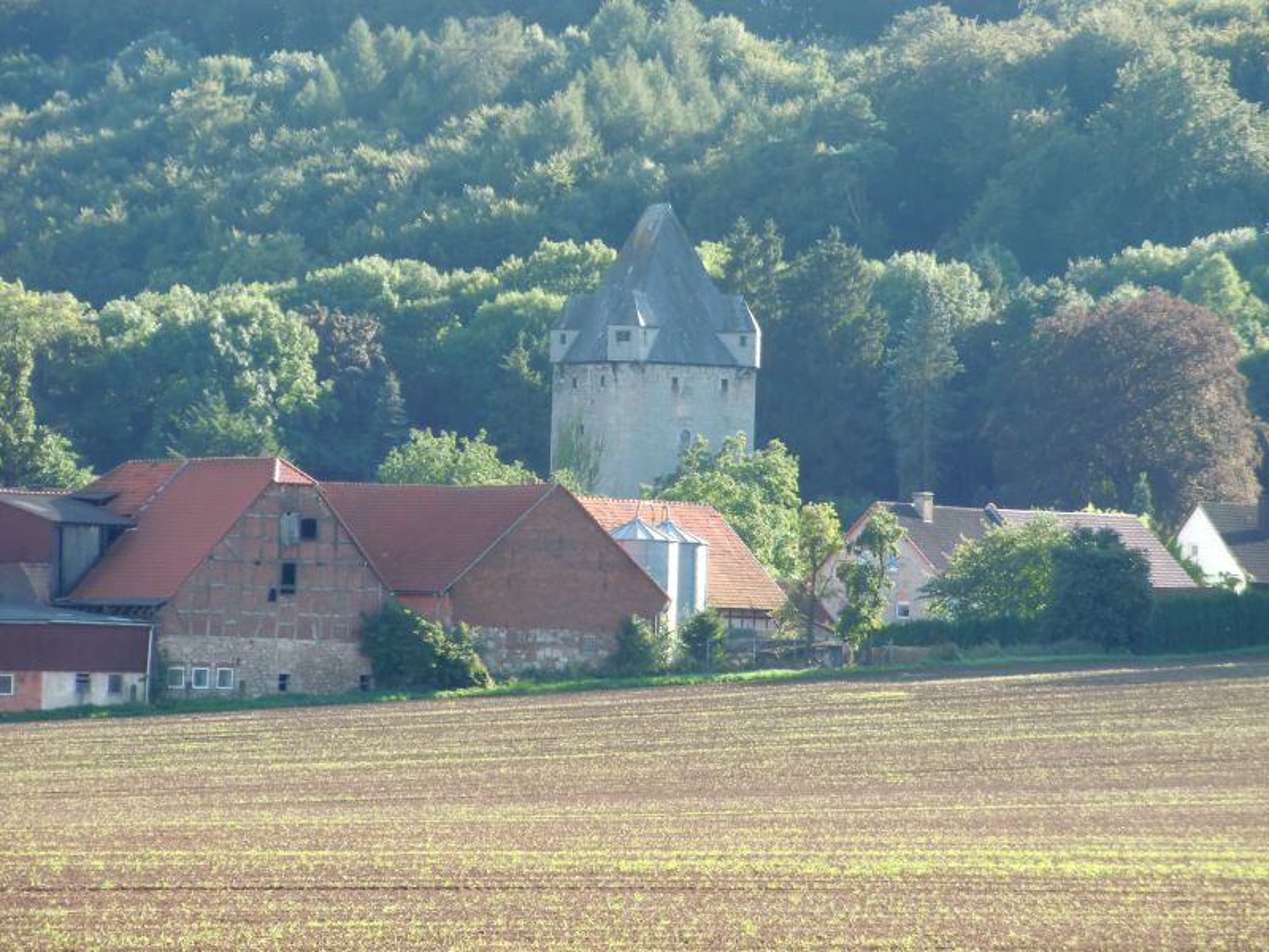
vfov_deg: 7.5
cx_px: 634
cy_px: 476
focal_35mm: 199
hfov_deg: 9.9
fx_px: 7295
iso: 160
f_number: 5.2
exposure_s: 1/200
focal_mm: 35.7
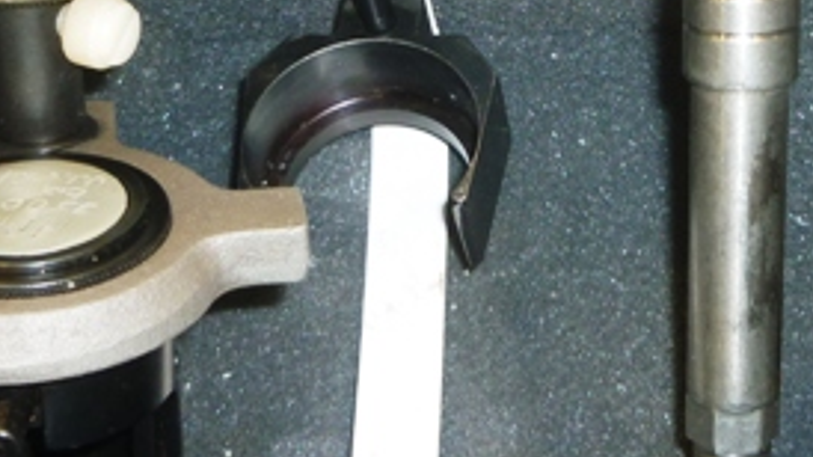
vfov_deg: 14.2
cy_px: -6
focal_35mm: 84
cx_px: 528
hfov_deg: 25.2
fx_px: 1810
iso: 100
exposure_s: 1/30
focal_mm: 5.5
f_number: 2.8
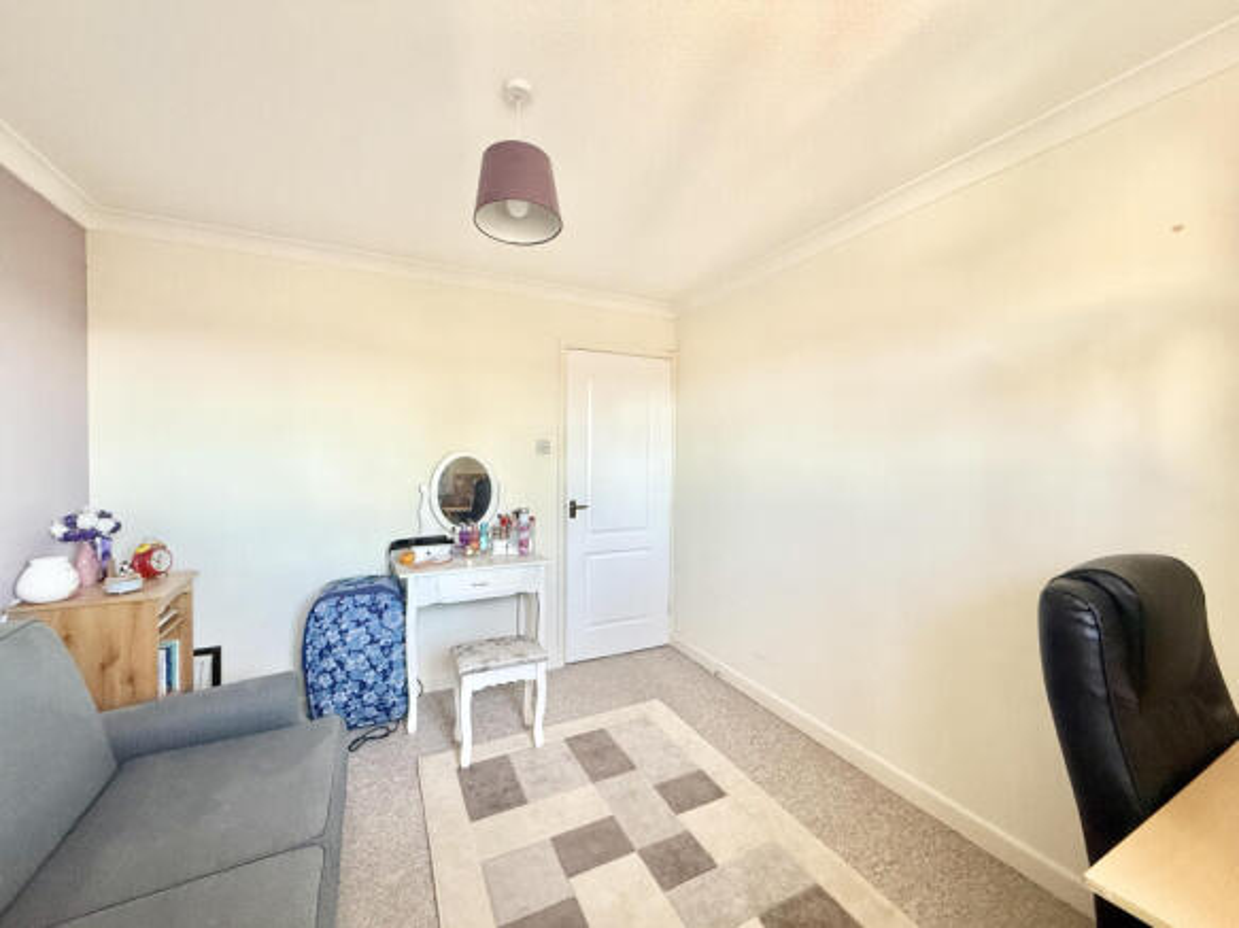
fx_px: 501
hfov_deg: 102.1
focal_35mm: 14
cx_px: 620
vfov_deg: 85.7
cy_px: 464
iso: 320
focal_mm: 2.22
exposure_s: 1/99
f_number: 2.2
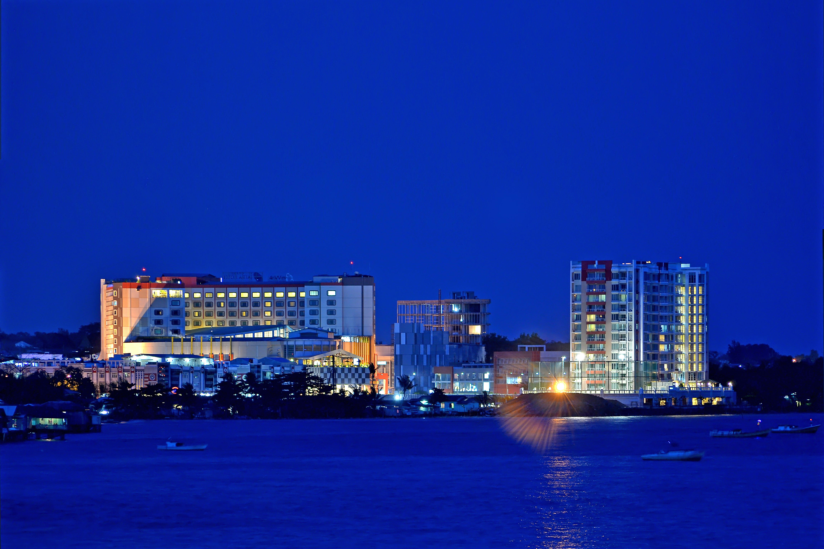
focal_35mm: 225
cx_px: 412
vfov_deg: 6.1
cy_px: 274
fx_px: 5150
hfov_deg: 9.1
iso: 200
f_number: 4.5
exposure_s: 2
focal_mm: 150
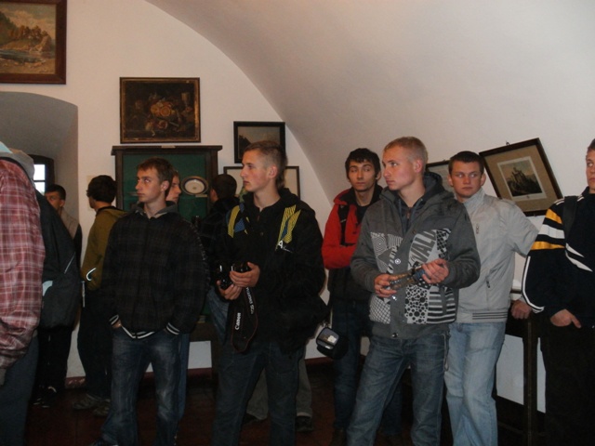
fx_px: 619
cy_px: 223
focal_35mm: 36
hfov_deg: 51.4
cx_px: 298
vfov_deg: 39.7
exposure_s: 1/30
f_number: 3.5
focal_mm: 6.3
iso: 320
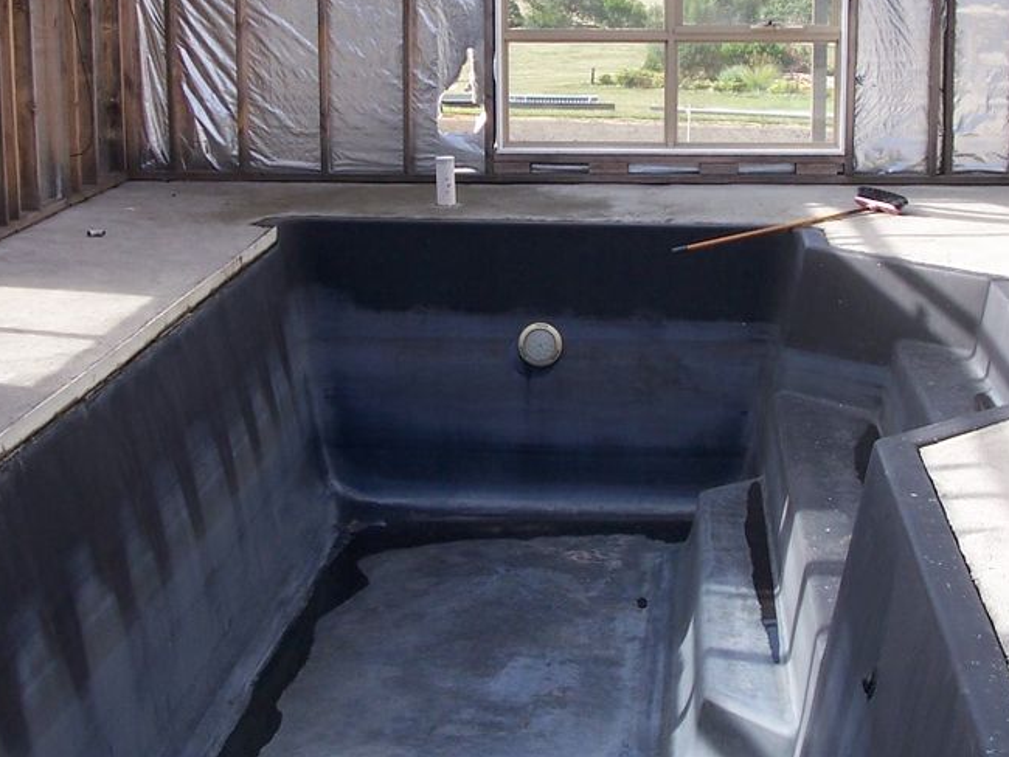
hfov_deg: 30.6
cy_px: 323
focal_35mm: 63
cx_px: 618
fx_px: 1837
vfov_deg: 23.3
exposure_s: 1/500
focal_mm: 6
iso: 80
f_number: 2.8
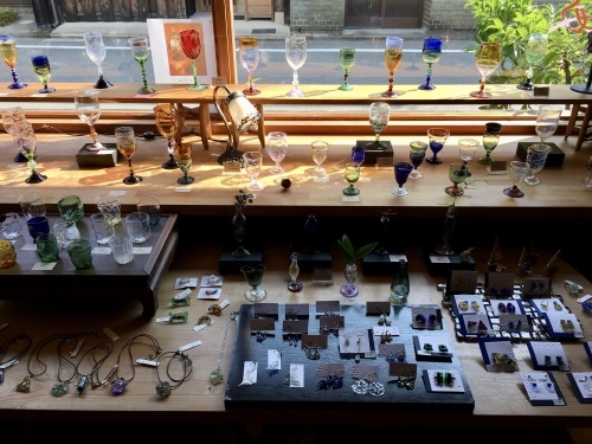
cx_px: 296
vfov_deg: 48.2
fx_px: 496
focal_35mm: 29
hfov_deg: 61.7
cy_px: 222
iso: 25
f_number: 2.2
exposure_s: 1/178
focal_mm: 4.15
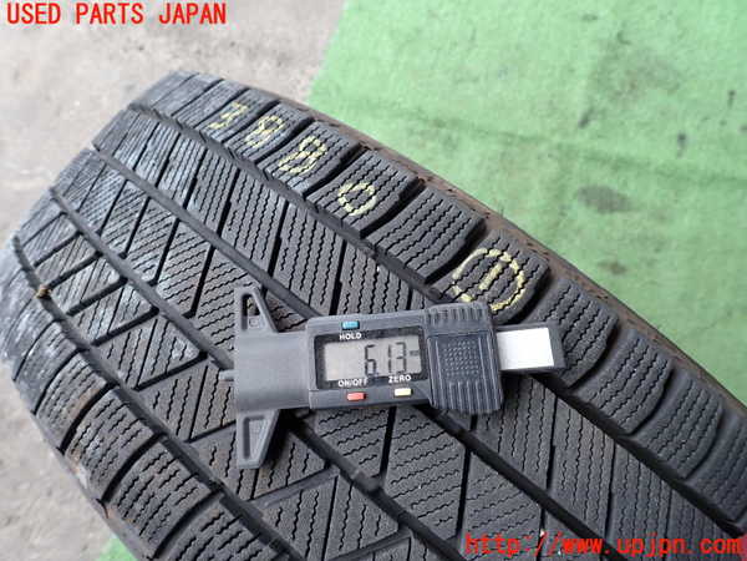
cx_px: 374
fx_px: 539
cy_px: 280
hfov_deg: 69.4
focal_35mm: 25
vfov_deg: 54.9
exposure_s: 1/125
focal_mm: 4.5
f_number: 2.8
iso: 100
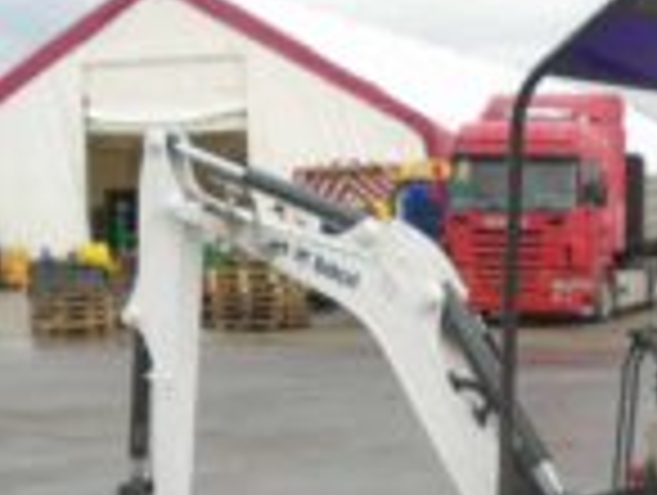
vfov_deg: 20.3
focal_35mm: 71
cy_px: 464
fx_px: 1350
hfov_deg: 26.3
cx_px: 608
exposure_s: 1/320
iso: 100
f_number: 3.2
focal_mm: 4.6
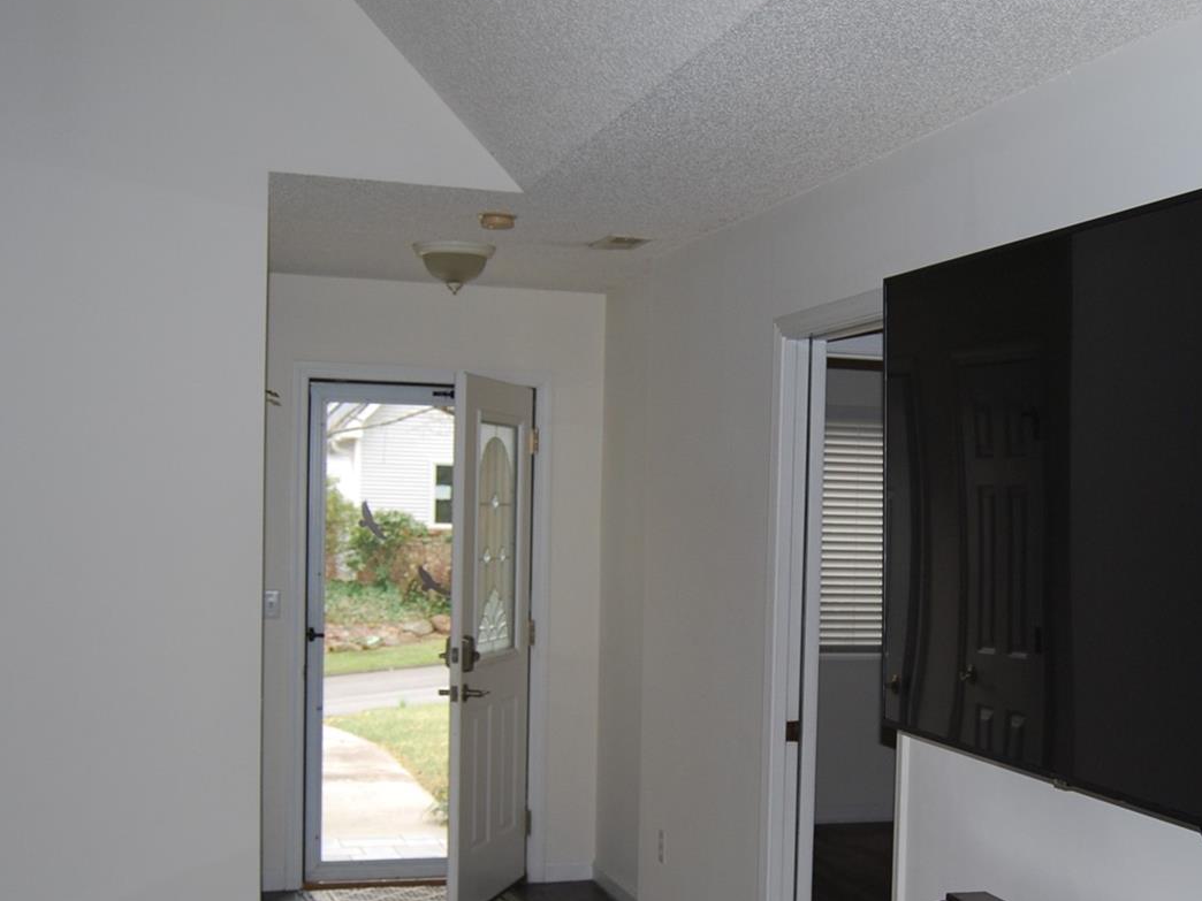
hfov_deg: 37.1
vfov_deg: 28.4
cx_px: 791
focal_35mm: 51
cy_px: 605
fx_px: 1771
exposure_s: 1/60
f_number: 3.5
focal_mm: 18
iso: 200
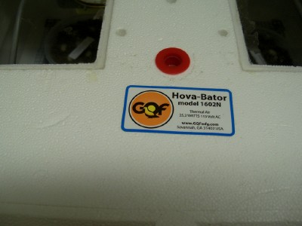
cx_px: 151
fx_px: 305
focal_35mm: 35
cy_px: 113
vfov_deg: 40.7
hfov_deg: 52.6
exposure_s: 1/40
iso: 100
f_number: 3.5
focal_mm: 6.2
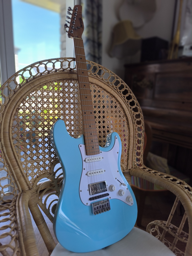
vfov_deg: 73.9
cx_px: 96
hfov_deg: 58.9
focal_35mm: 23
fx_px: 170
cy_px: 128
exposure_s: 1/100
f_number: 1.65
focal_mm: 6.14
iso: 50
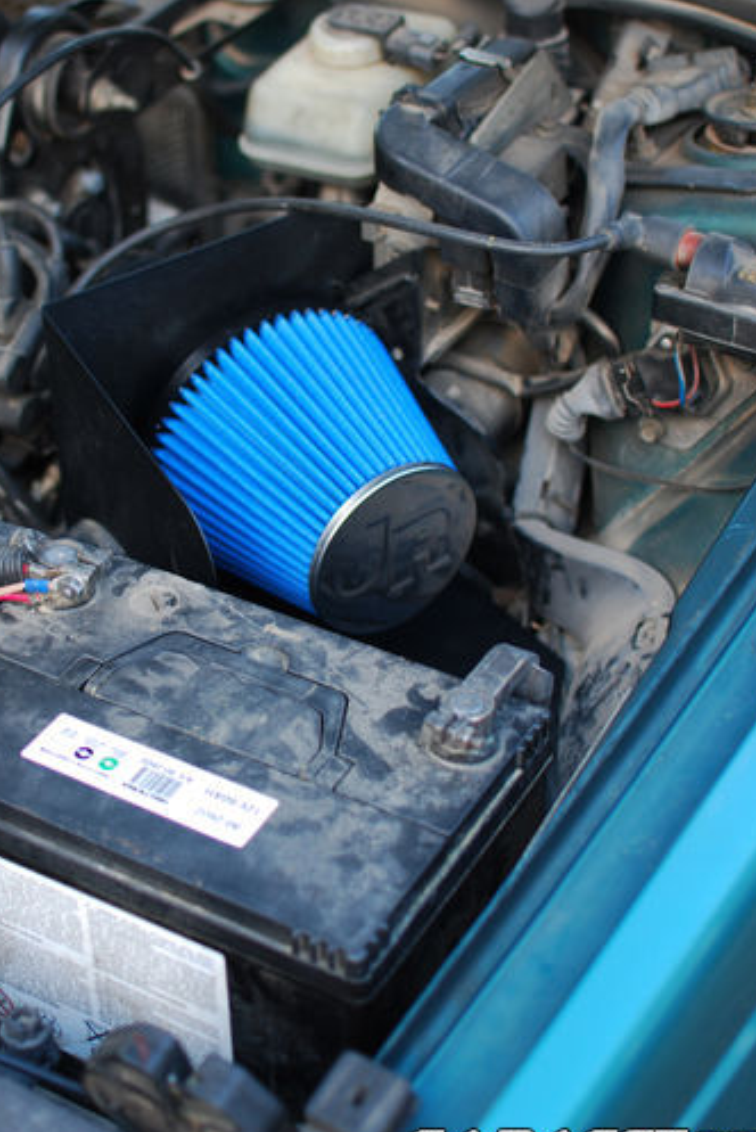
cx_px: 310
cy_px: 435
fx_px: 2128
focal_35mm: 68
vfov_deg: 29.7
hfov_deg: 20.1
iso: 200
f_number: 2.2
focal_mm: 35
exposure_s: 1/30
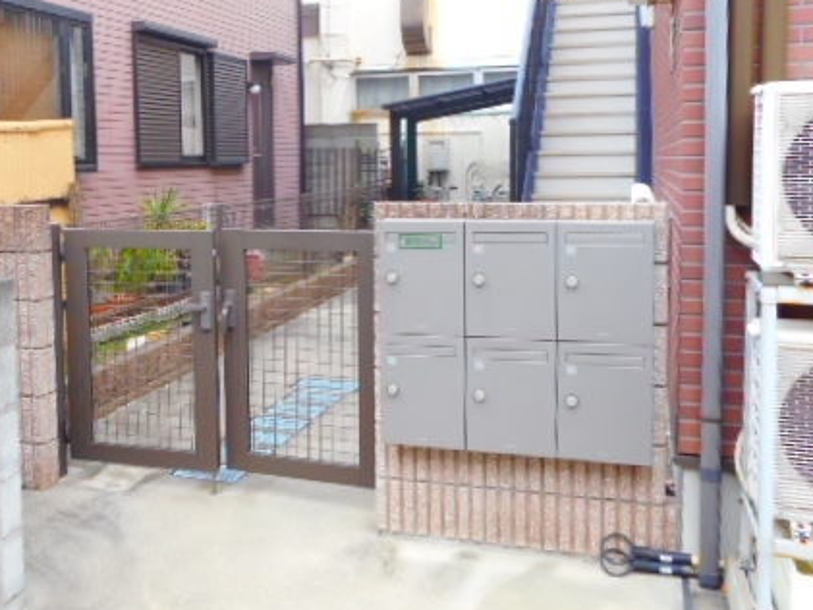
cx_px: 315
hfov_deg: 48.6
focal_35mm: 38
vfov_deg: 37.4
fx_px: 893
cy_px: 218
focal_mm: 4.5
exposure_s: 1/30
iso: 180
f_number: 3.7
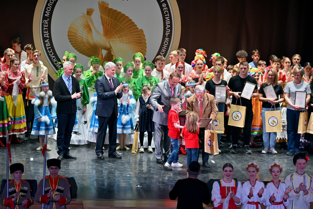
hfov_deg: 14.6
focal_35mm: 141
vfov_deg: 9.7
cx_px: 156
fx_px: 1226
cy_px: 104
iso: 800
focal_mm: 94
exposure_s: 1/125
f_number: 5.6
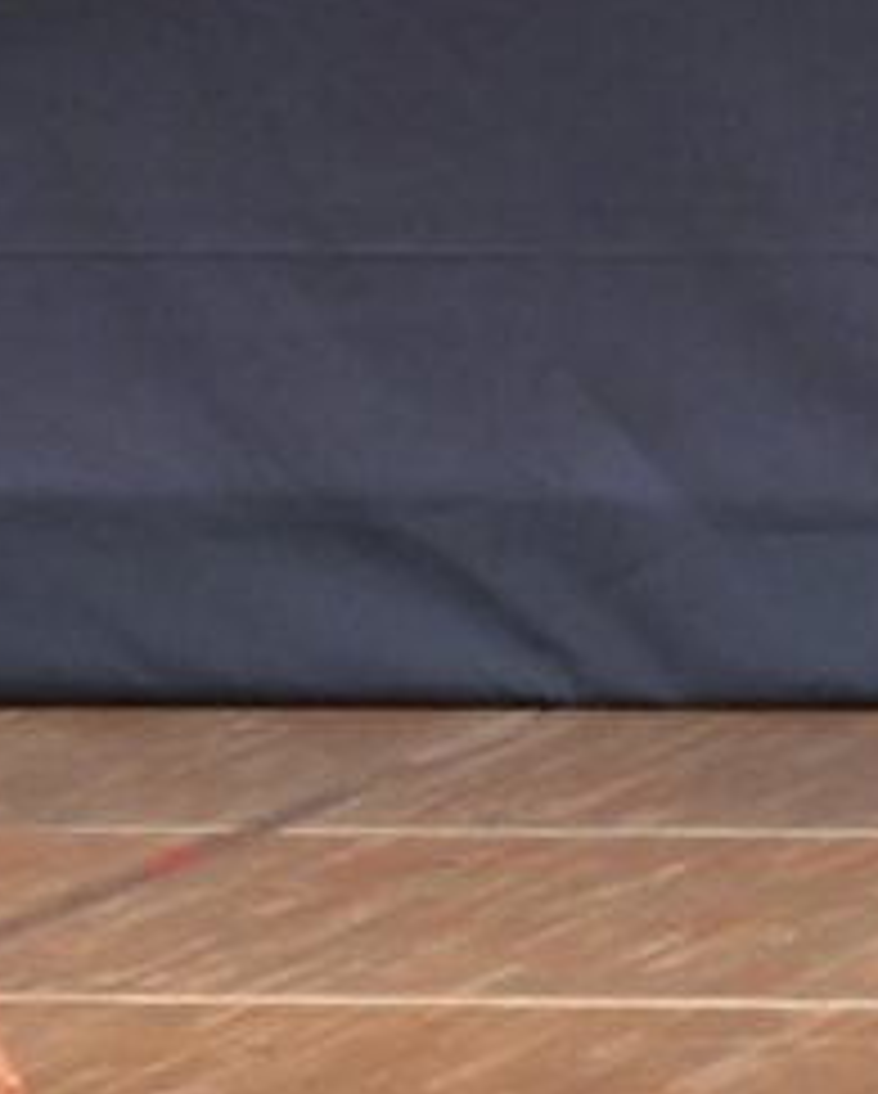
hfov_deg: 1.8
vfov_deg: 2.3
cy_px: 171
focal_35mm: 852
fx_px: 27623
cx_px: -633
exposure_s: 1/400
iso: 6400
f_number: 5.6
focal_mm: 190
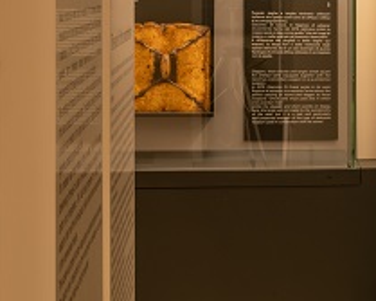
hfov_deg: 14.0
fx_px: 1390
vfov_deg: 12.3
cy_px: 60
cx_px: 628
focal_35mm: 125
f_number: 22
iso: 125
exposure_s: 2
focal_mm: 35
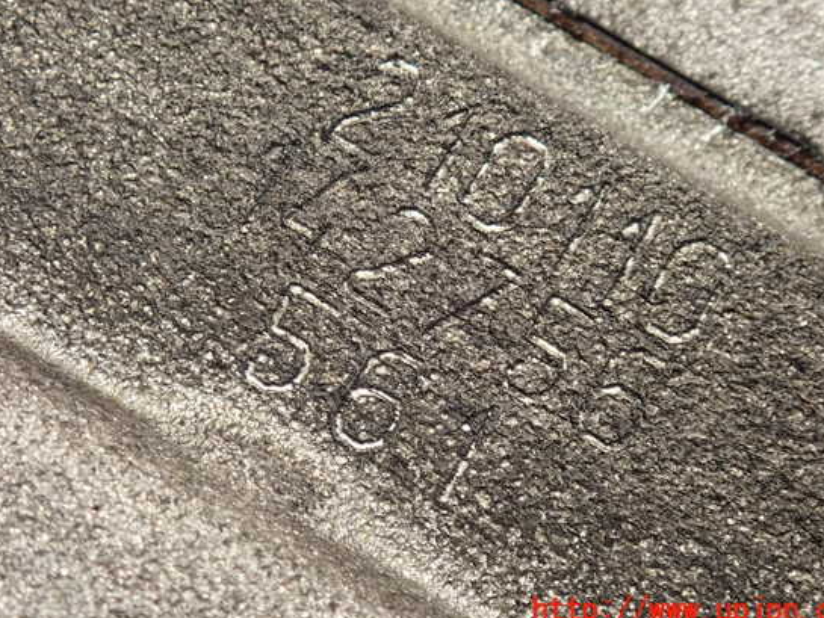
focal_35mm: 110
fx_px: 2619
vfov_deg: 13.5
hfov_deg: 17.9
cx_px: 420
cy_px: 290
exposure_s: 1/125
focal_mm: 18
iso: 500
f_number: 4.9
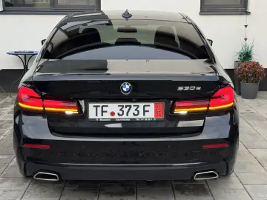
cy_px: 100
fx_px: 370
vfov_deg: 30.3
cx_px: 134
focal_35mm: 48
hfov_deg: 39.7
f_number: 1.78
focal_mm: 6.76
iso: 64
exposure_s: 1/739
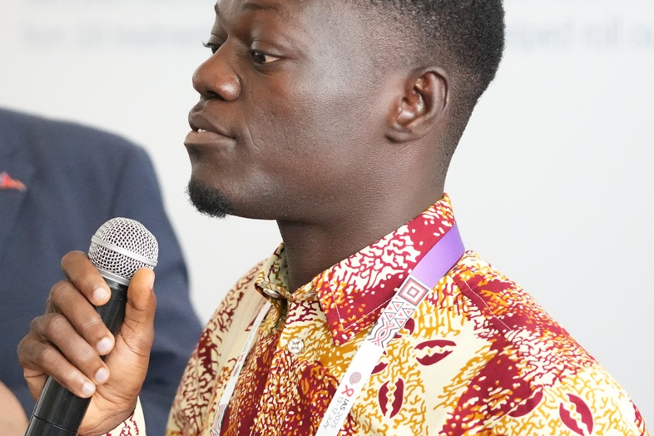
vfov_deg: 8.8
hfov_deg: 13.2
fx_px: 2834
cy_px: 166
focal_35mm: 156
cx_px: 238
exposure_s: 1/1250
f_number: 2.8
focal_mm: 70
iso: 12800
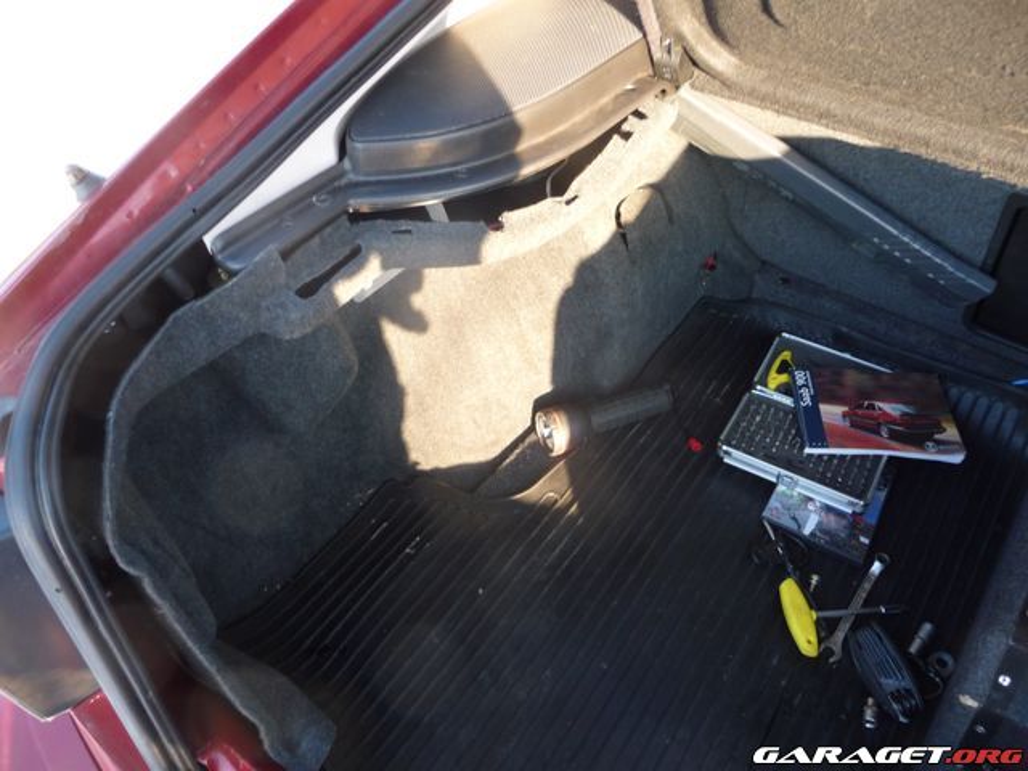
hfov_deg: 63.4
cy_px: 386
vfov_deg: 49.7
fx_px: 832
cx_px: 514
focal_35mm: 28
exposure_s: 1/40
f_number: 3.3
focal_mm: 4.7
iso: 100
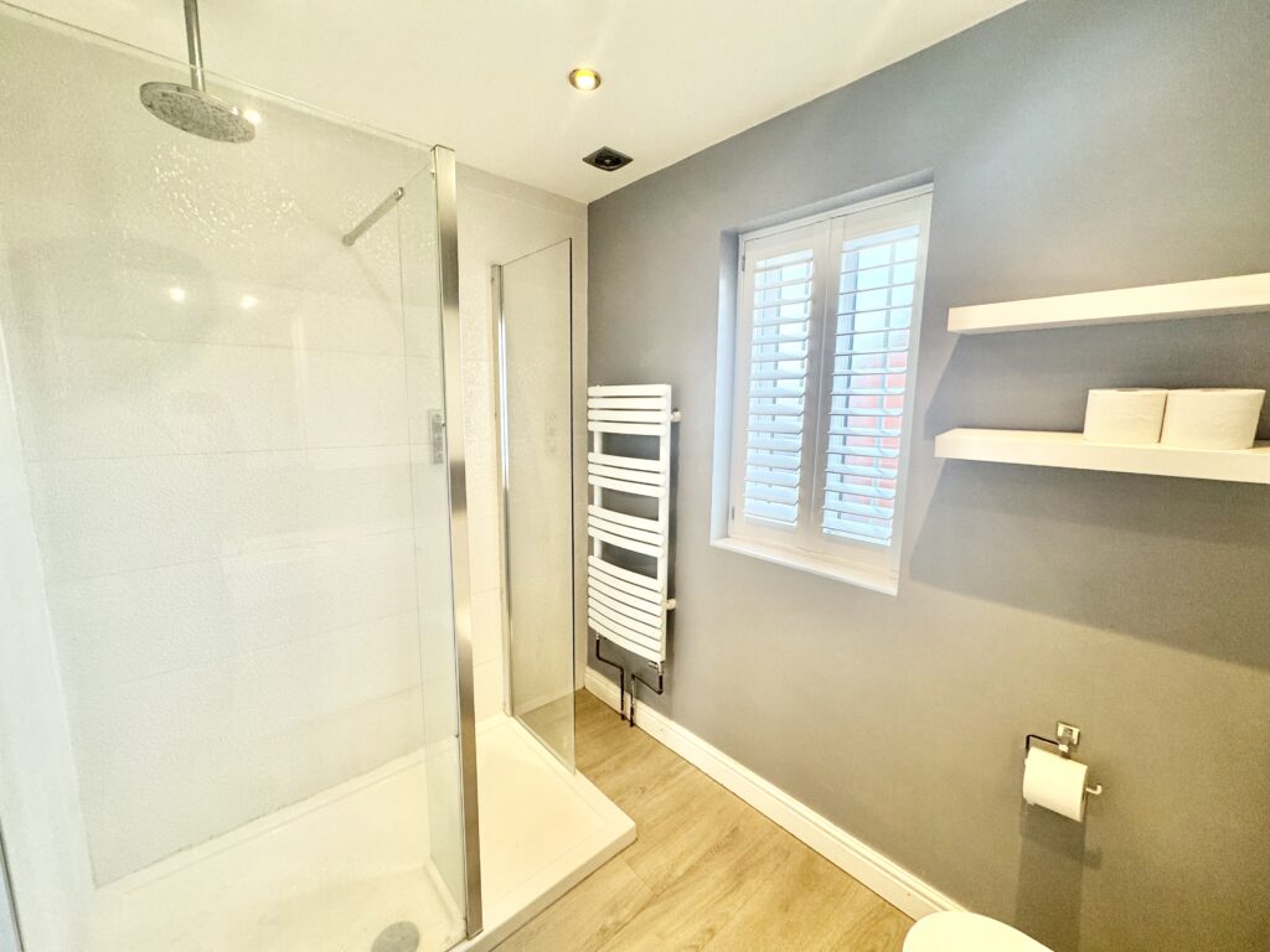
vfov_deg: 85.7
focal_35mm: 14
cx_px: 635
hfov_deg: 102.1
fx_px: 514
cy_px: 476
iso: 160
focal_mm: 2.22
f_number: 2.2
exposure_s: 1/100
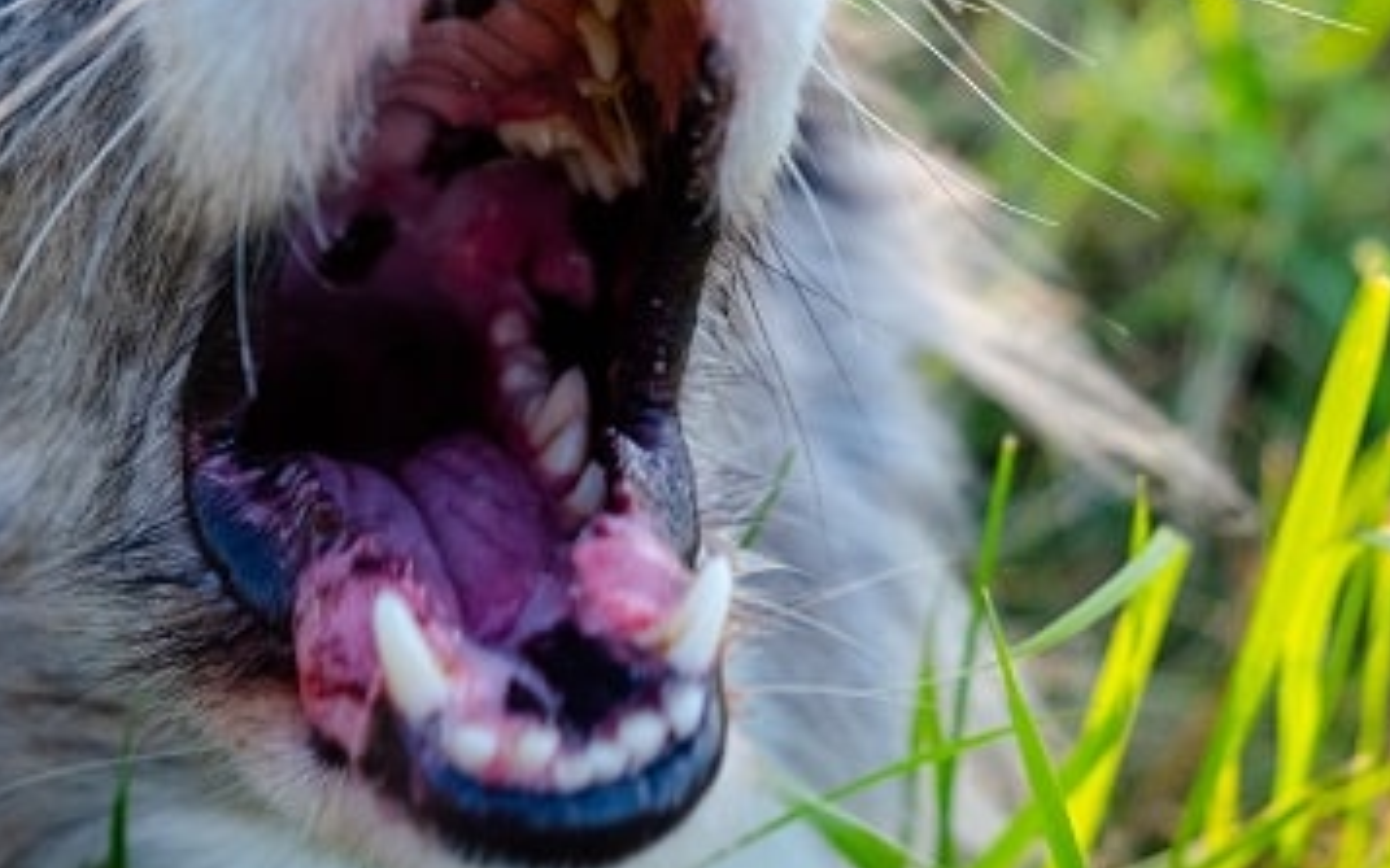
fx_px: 2727
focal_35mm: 72
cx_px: 467
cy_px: 288
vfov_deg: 18.0
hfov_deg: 28.4
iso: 1000
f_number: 3.6
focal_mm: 27.7
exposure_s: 1/640
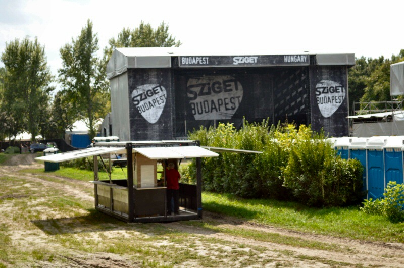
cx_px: 202
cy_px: 134
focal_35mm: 72
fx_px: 807
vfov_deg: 18.9
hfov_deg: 28.1
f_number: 5.6
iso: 640
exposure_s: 1/1000
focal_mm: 48
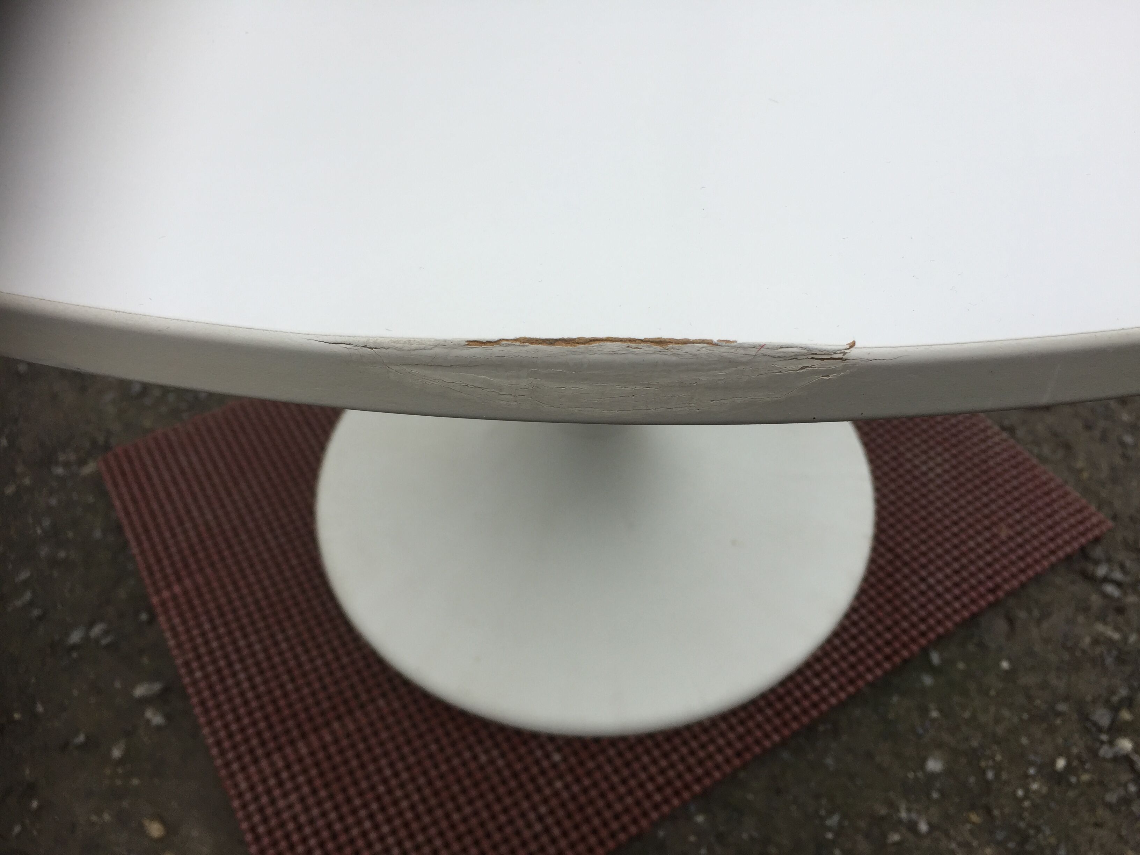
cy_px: 428
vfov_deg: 48.2
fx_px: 955
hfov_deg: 61.7
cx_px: 570
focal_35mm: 29
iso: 32
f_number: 2.2
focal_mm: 4.15
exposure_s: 1/807
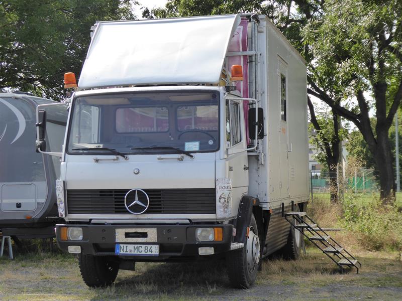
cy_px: 150
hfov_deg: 28.2
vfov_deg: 21.3
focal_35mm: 69
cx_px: 201
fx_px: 801
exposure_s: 1/400
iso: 200
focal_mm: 11.7
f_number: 4.4
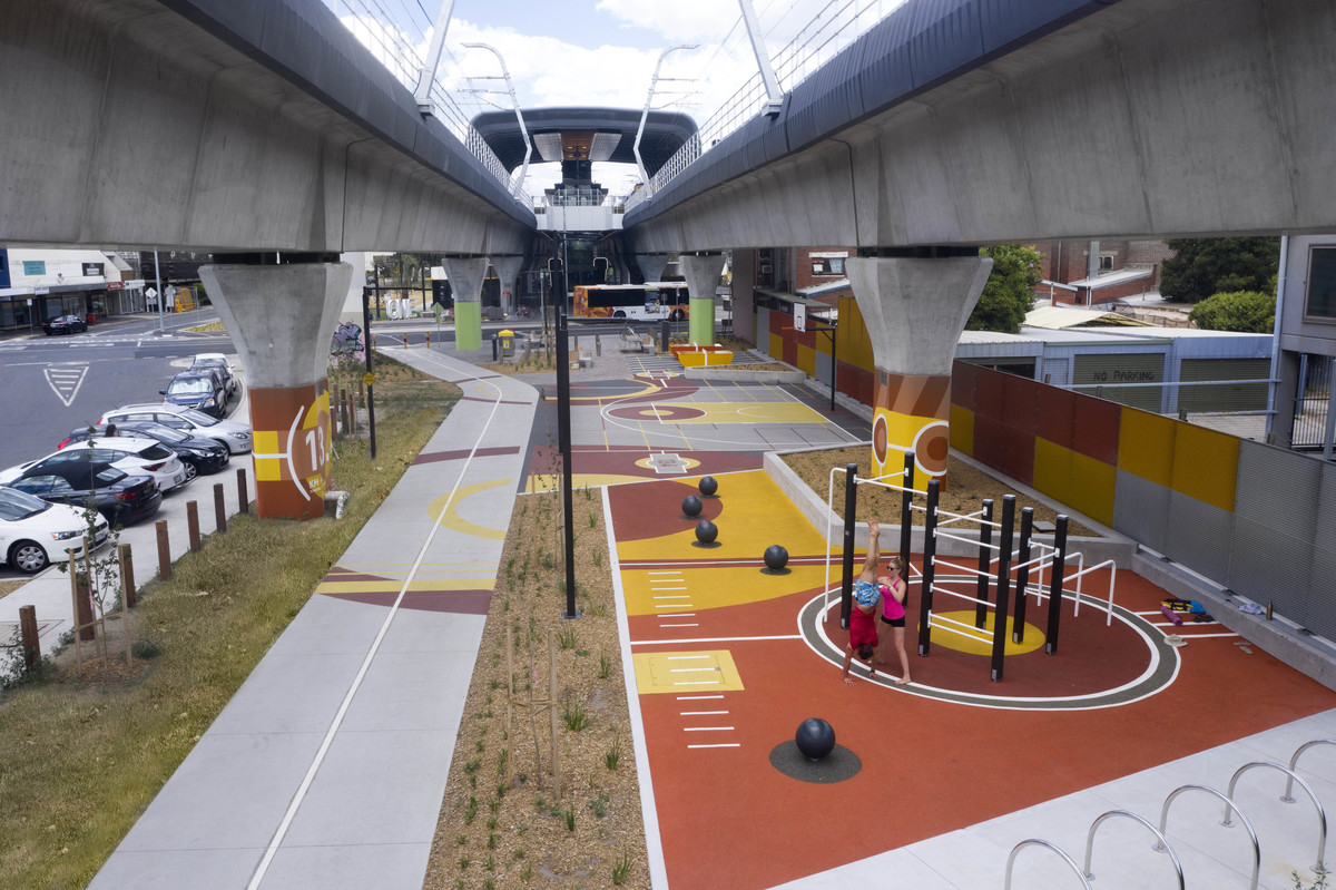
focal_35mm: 28
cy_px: 445
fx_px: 1039
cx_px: 668
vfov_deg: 46.4
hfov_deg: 65.5
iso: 100
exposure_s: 1/15
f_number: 8
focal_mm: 10.26
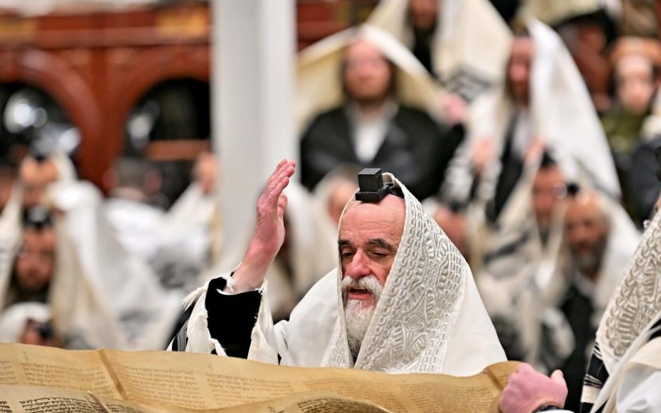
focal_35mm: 367
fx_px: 6611
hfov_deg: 5.7
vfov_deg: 3.6
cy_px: 248
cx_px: 379
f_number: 2.8
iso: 320
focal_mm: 200
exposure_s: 1/400
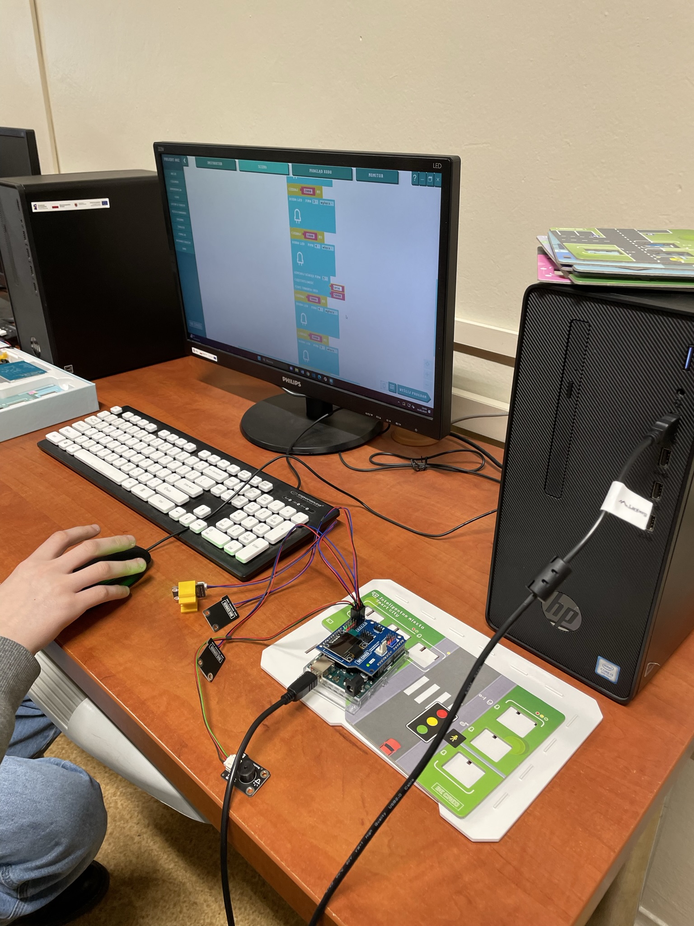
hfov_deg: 53.1
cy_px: 463
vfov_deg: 67.3
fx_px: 695
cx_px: 347
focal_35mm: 26
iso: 100
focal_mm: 4.2
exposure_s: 1/100
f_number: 1.6
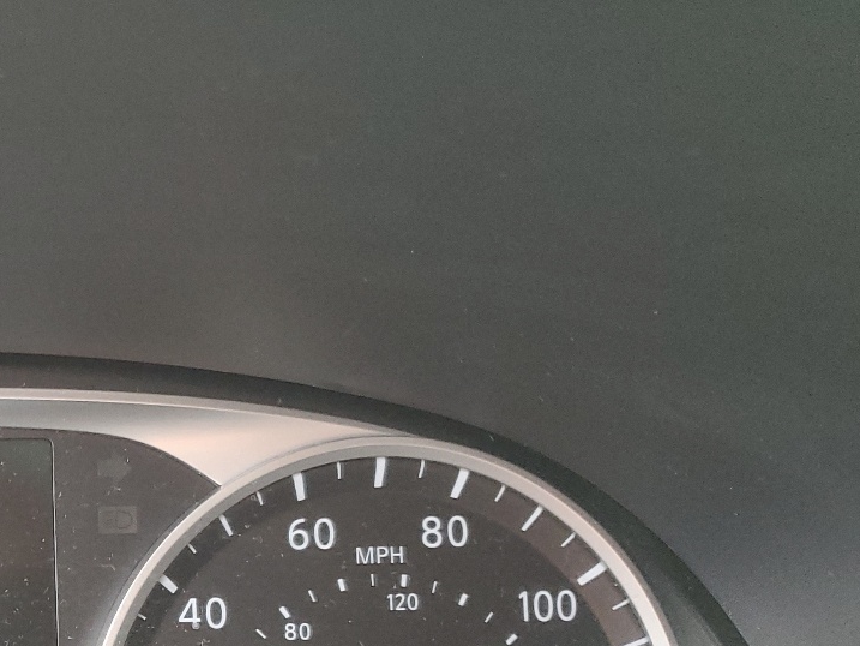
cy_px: 624
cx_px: -82
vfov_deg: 24.3
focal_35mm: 58
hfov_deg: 29.9
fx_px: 1441
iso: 167
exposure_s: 1/60.2
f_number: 1.5
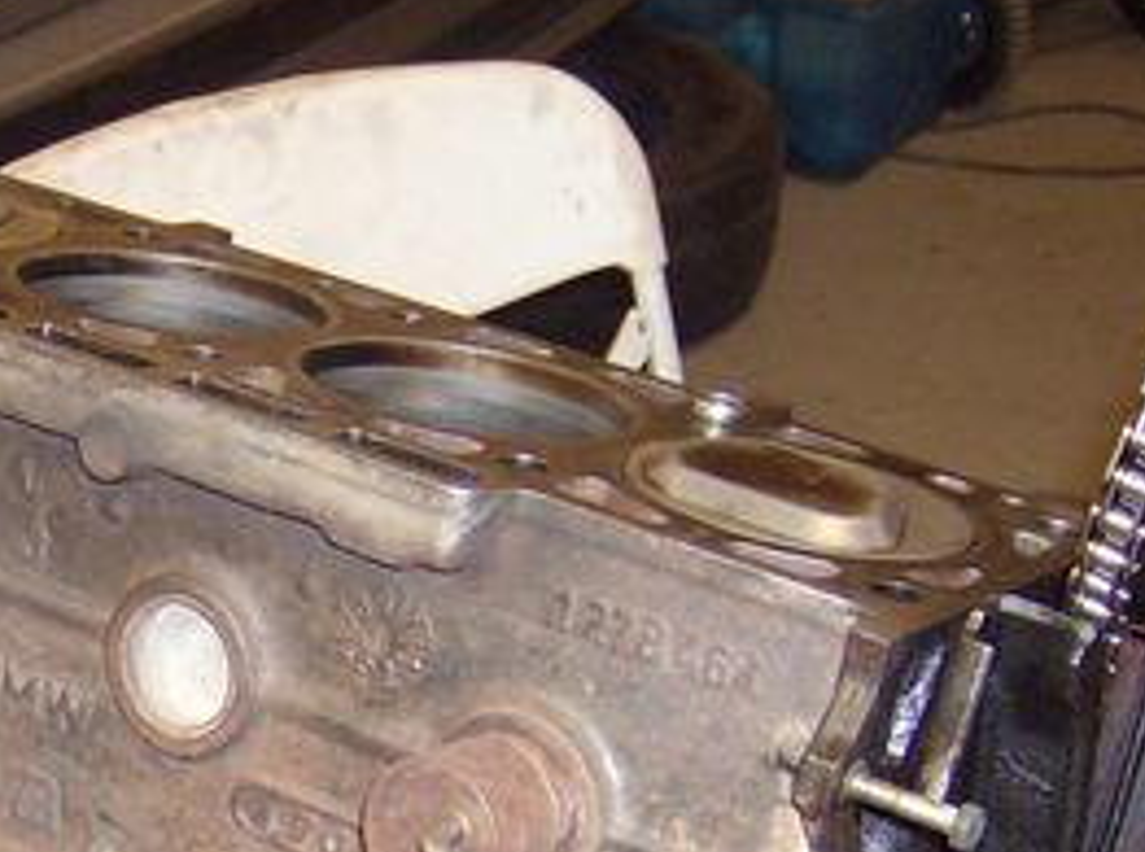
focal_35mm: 88
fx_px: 2903
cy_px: 776
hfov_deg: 22.0
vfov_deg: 16.5
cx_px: 197
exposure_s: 1/60
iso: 200
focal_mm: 6
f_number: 2.8
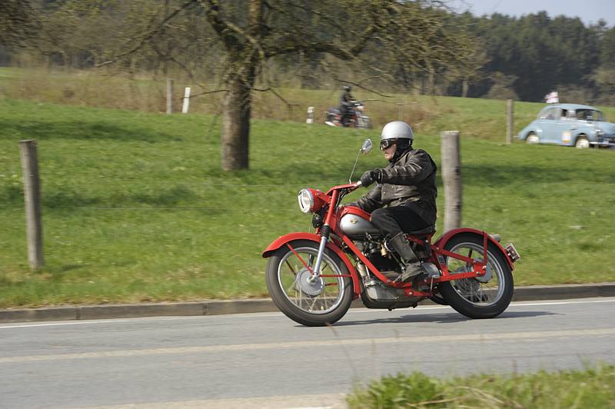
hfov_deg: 20.4
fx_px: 1707
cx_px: 308
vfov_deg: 13.7
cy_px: 204
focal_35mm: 100
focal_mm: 100
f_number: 10
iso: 200
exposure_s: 1/250
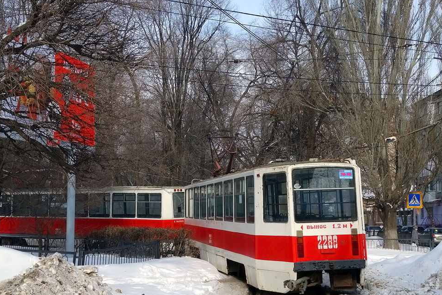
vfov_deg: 24.6
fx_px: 675
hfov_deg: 36.2
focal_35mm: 55
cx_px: 207
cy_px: 165
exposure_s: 1/500
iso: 125
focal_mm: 16.39
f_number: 5.6
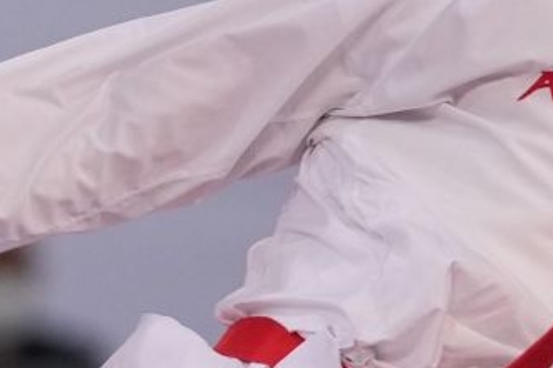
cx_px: 291
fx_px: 24964
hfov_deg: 1.3
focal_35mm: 1626
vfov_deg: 0.8
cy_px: 303
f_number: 2.8
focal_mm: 200
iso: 1250
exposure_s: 1/1000
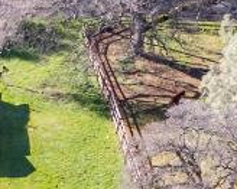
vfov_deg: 5.9
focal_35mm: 241
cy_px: 592
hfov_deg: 7.1
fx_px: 1689
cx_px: -512
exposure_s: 1/200
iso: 100
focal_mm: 10.26
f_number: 4.5
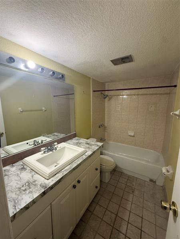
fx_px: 97
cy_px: 120
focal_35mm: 14
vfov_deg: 102.1
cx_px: 90
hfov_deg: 85.7
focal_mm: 2.22
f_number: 2.2
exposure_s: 1/60
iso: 320
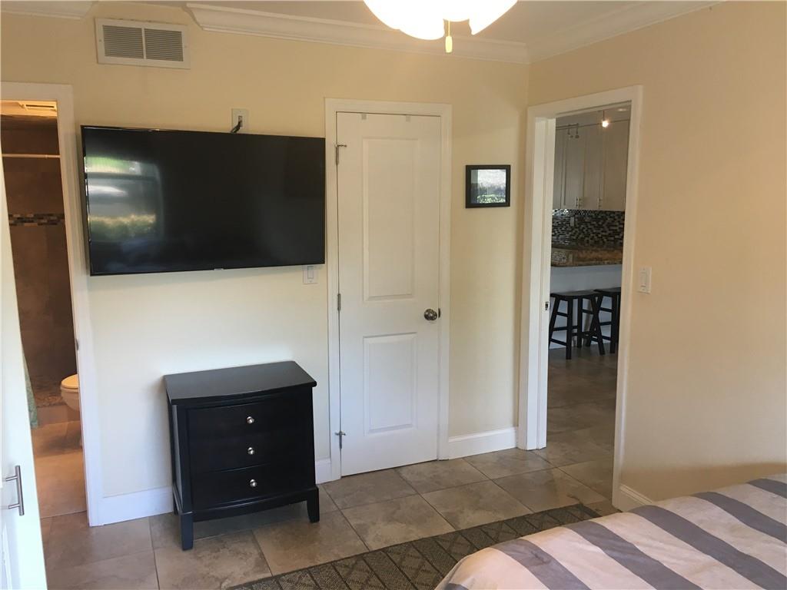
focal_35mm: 29
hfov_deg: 61.7
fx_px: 659
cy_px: 295
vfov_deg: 48.2
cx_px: 394
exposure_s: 1/30
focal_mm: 4.15
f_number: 2.2
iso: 64
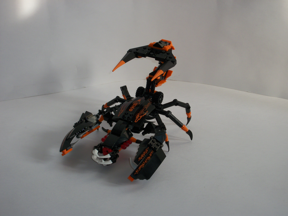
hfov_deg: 23.3
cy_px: 108
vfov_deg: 17.6
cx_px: 144
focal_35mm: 84
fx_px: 699
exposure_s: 1/60
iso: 80
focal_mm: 15.1
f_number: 5.1
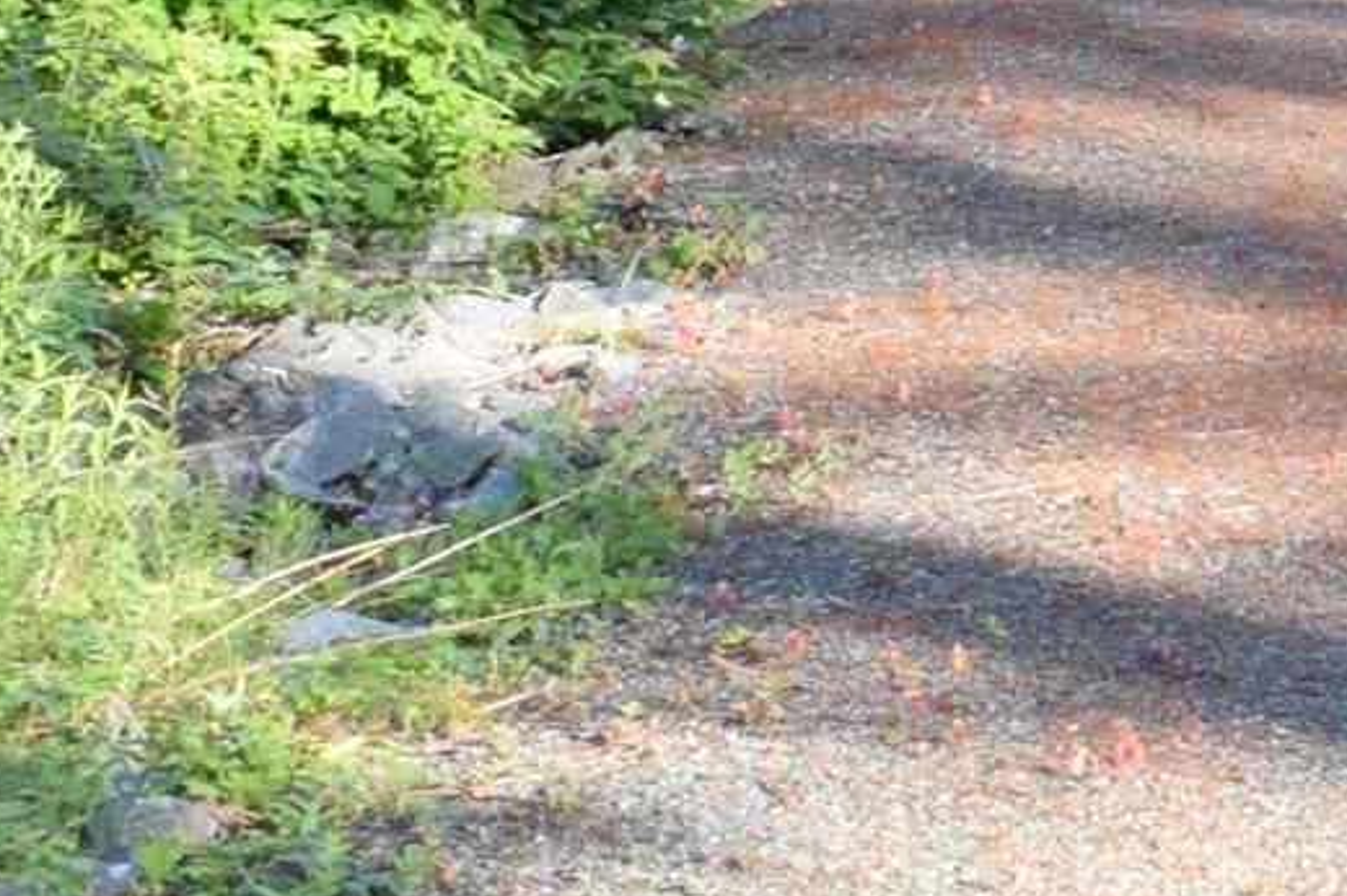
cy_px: -334
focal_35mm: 204
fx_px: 7626
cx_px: 2528
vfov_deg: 6.7
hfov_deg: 9.5
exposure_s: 1/160
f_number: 6.3
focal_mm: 23
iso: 400
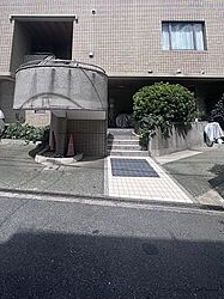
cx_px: 102
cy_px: 84
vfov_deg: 77.2
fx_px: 173
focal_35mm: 20
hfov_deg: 65.8
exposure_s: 1/1233
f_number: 1.8
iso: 32
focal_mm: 1.57
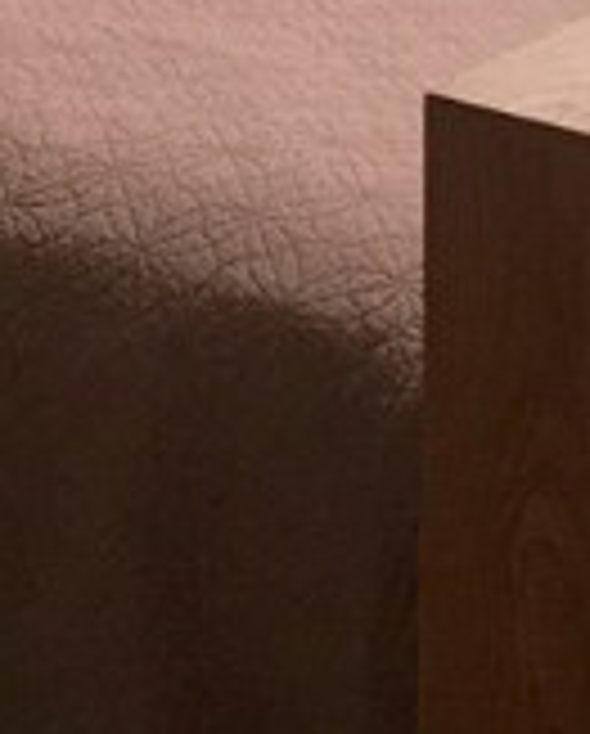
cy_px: -698
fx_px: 2895
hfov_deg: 11.3
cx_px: -230
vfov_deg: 12.8
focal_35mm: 133
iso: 125
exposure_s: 1/30
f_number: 2.2
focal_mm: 4.15
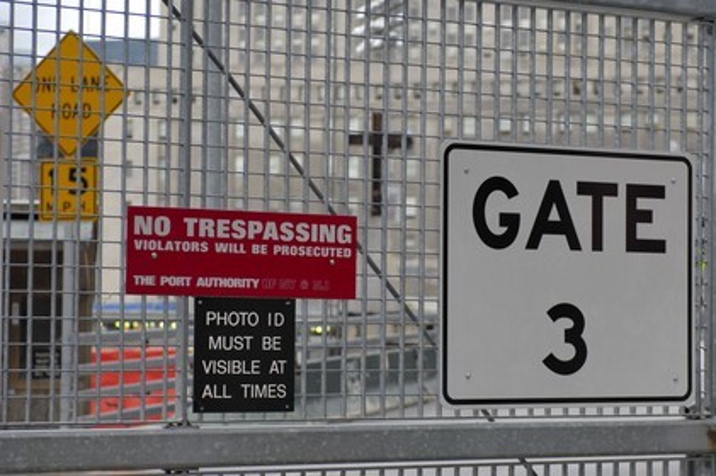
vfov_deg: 13.0
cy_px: 238
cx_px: 358
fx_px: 2087
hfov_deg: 19.5
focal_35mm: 105
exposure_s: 1/60
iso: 100
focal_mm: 70
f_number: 5
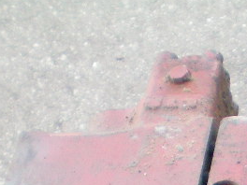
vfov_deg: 7.6
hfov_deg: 10.4
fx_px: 1313
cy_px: 428
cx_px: 381
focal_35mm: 184
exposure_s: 1/60
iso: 125
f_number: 3.1
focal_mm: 6.3
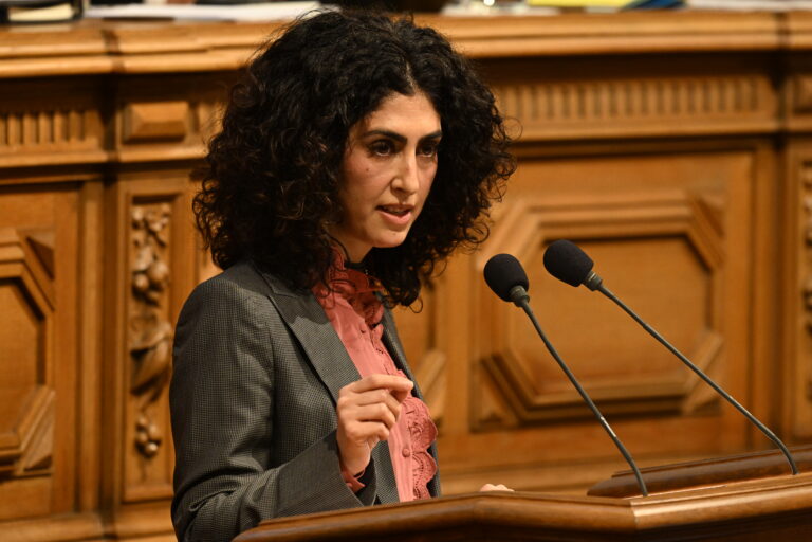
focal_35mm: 400
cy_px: 271
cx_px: 406
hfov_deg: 5.2
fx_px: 9022
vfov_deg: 3.4
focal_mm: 400
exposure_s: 1/160
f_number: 6.3
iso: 4000
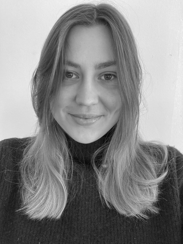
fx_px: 225
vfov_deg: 56.8
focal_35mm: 32
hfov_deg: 44.2
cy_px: 122
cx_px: 92
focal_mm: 2.87
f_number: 2.2
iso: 125
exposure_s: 1/60
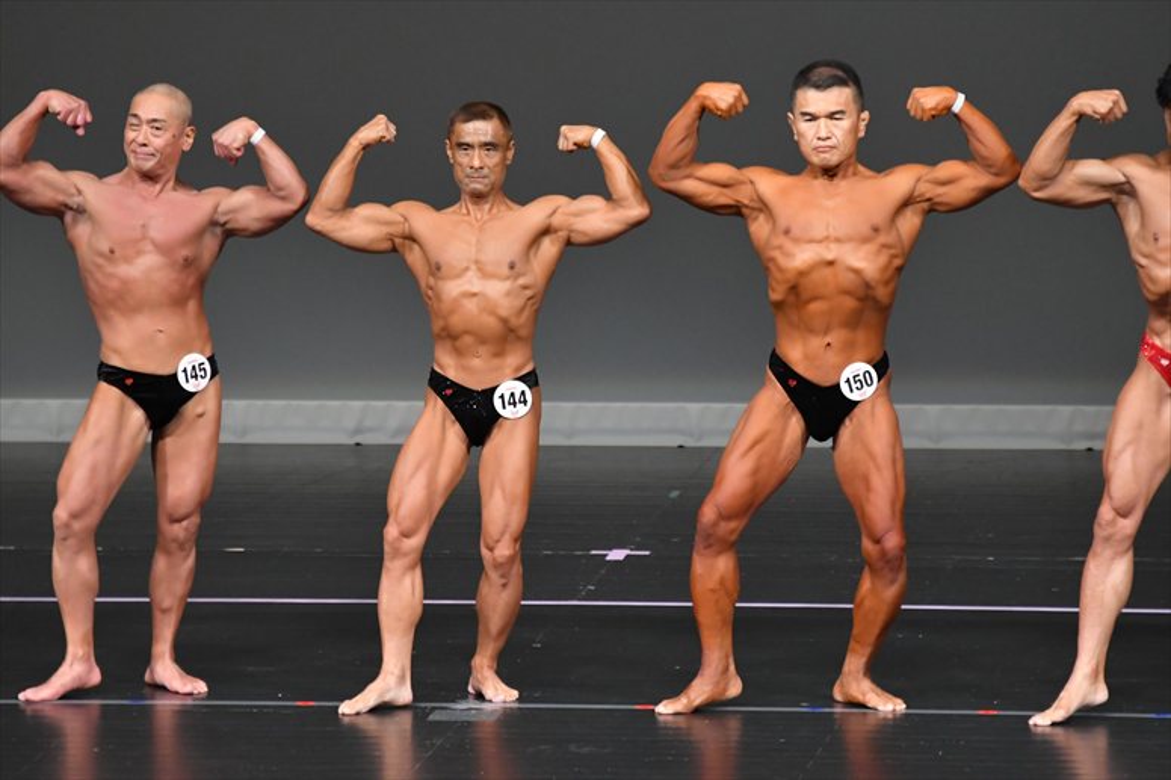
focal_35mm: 345
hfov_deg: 6.0
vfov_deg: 4.0
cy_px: 390
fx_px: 11217
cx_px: 586
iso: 4000
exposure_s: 1/400
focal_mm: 230
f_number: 5.6
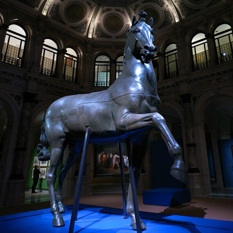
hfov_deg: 77.7
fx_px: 145
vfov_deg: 77.7
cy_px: 117
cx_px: 115
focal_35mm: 19
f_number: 5.6
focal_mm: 21
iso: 3200
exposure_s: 1/25
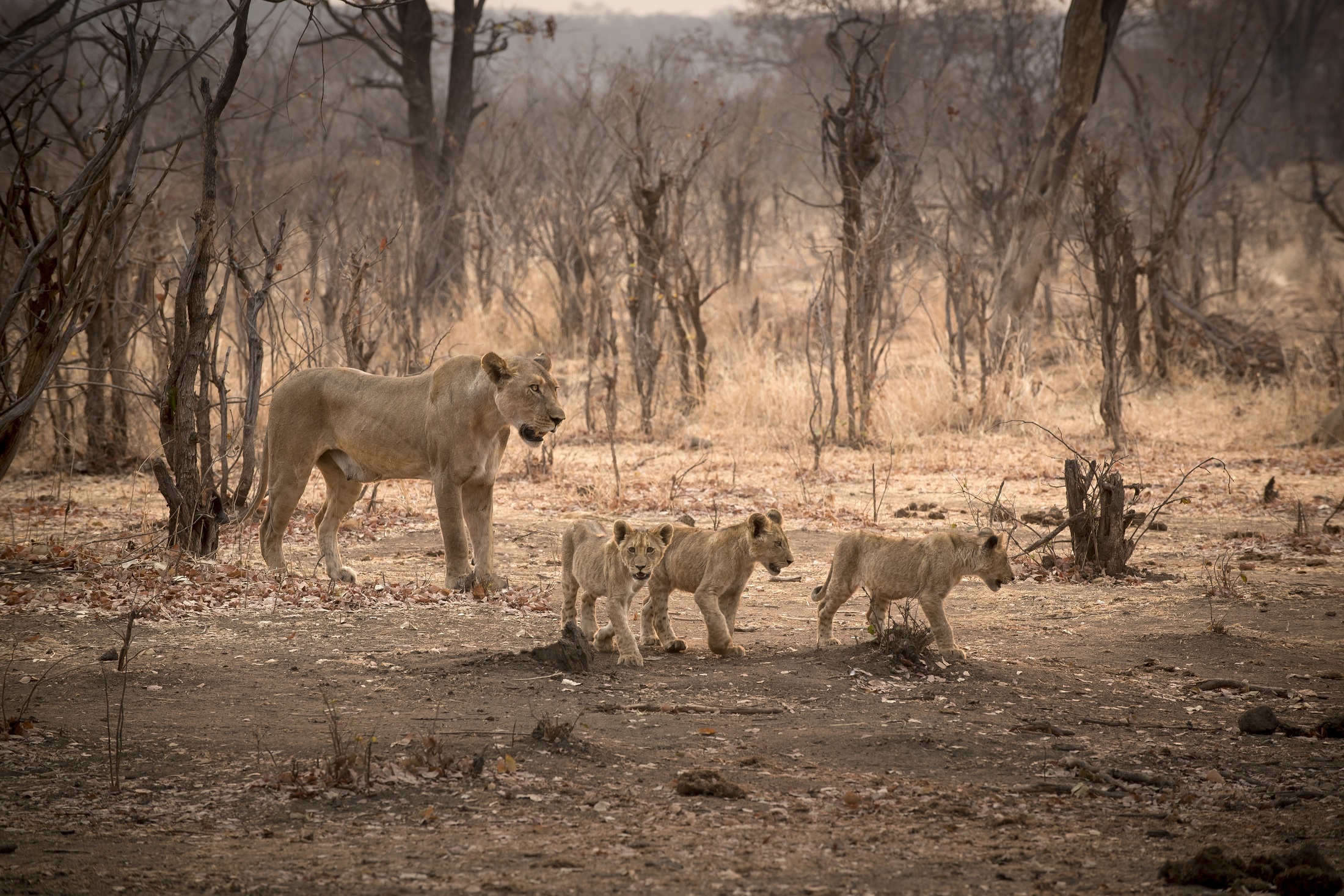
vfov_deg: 6.9
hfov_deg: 10.3
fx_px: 7468
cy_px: 448
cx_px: 672
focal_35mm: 200
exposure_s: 1/250
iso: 400
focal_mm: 200
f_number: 6.7
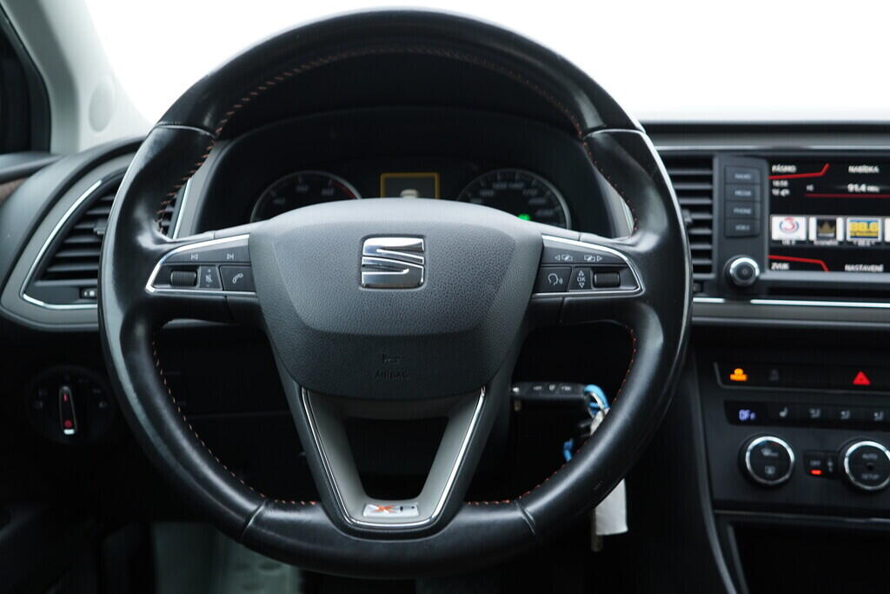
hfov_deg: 53.1
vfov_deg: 36.9
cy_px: 297
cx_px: 445
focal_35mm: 36
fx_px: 890
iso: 320
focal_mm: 24
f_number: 2.8
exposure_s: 1/40
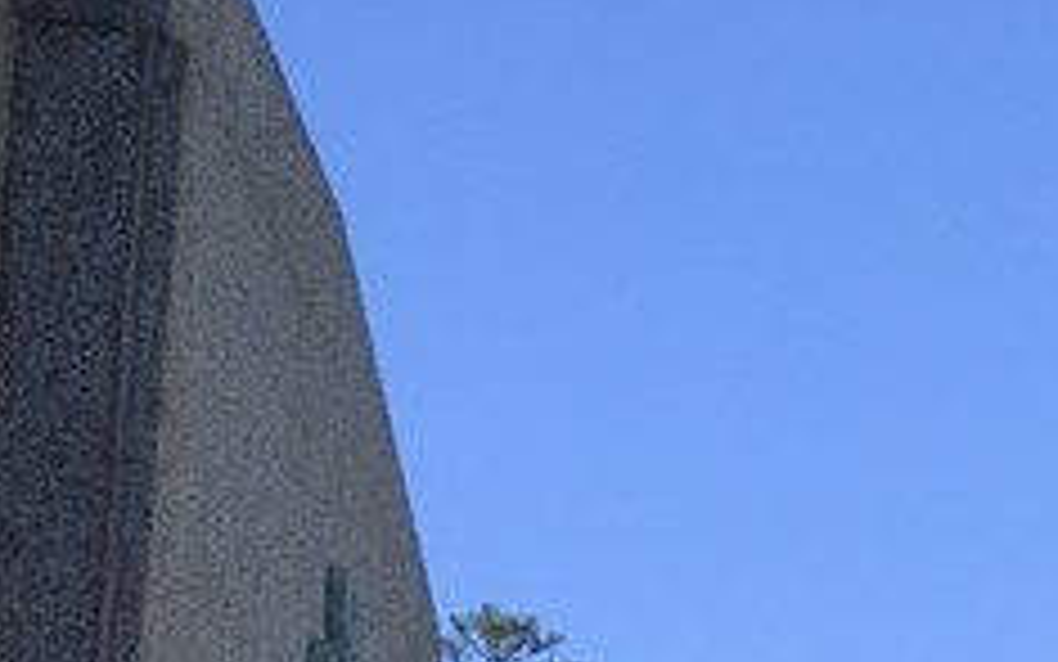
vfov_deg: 5.6
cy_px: 1882
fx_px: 6403
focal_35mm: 222
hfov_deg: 7.8
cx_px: 3453
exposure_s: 1/160
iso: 200
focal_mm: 32
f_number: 16
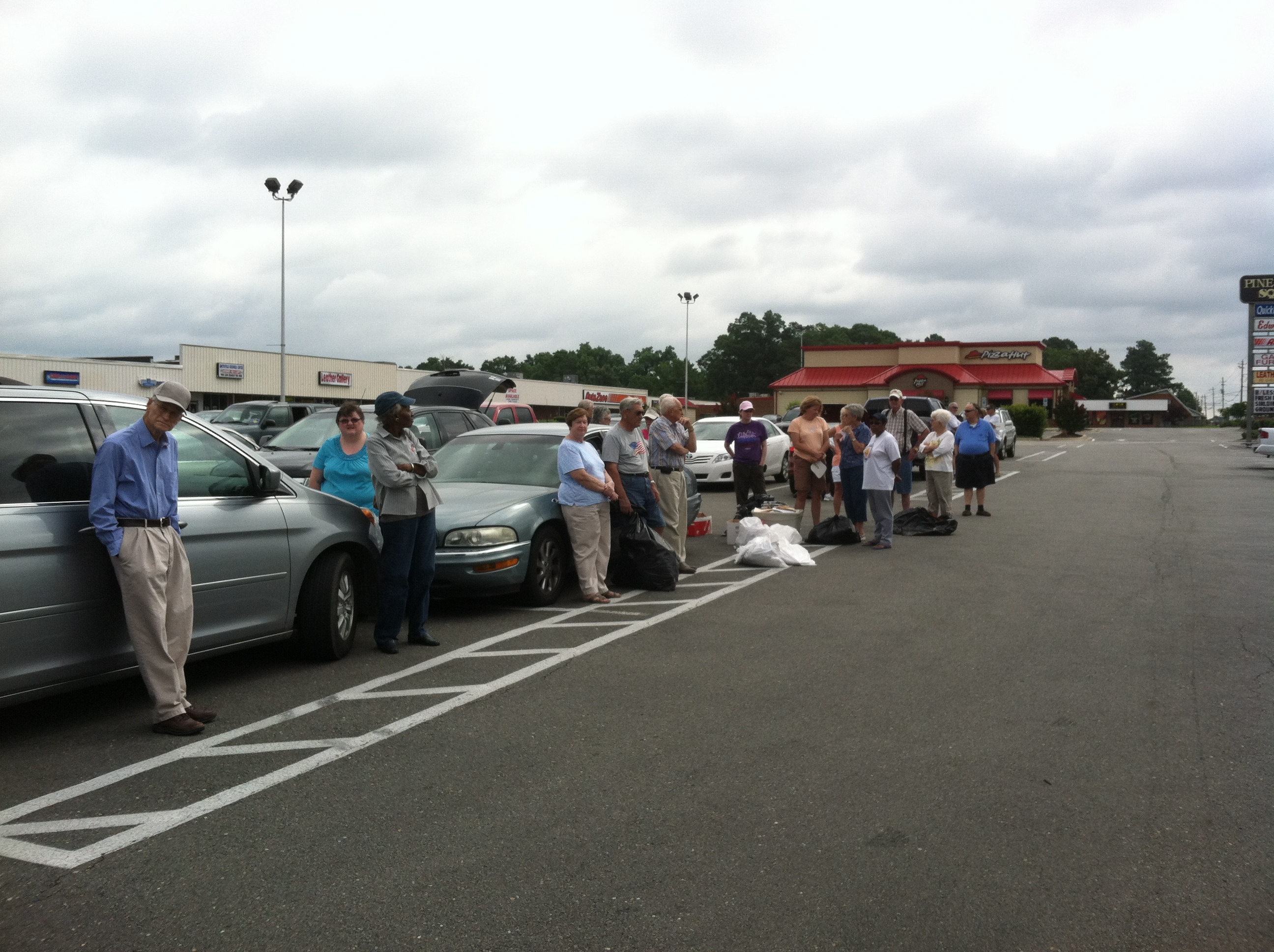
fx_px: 1286
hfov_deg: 52.7
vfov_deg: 40.6
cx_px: 637
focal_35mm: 35
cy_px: 476
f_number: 2.8
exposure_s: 1/1000
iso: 80
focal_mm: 3.85
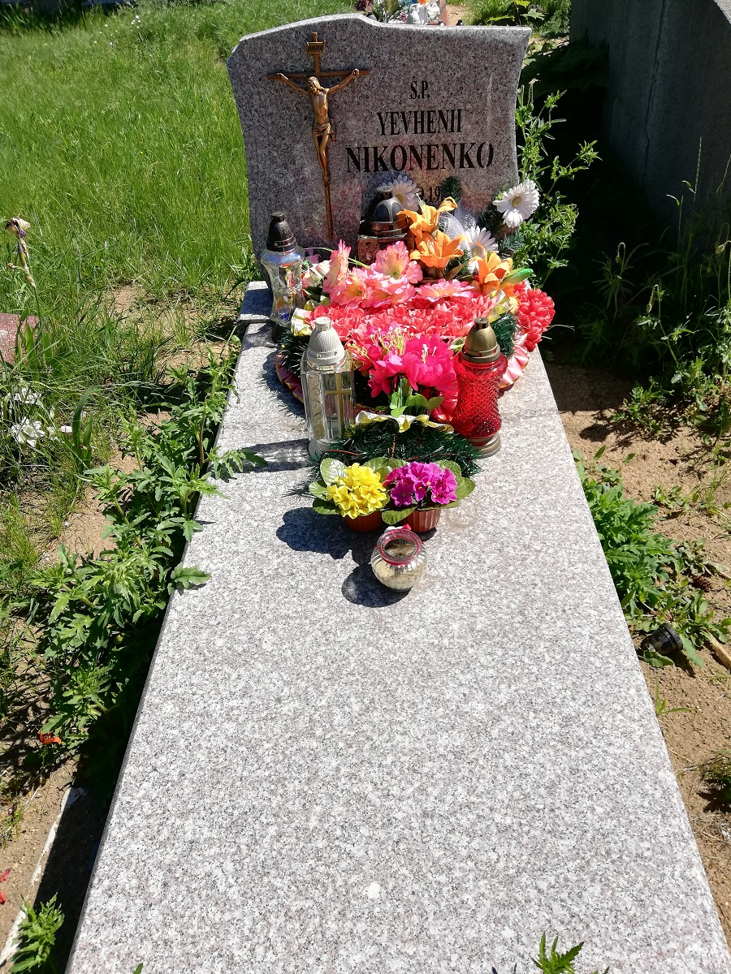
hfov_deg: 53.1
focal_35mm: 26
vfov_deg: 67.3
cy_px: 487
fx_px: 732
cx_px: 366
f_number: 2.2
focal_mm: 3.81
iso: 50
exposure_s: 1/925
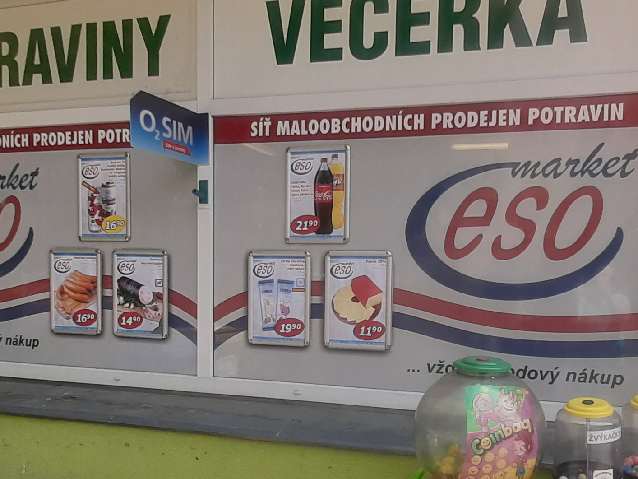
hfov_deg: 58.8
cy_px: 305
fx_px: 553
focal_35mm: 30
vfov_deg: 46.3
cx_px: 418
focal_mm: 1.42
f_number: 2.2
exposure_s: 1/258
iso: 40
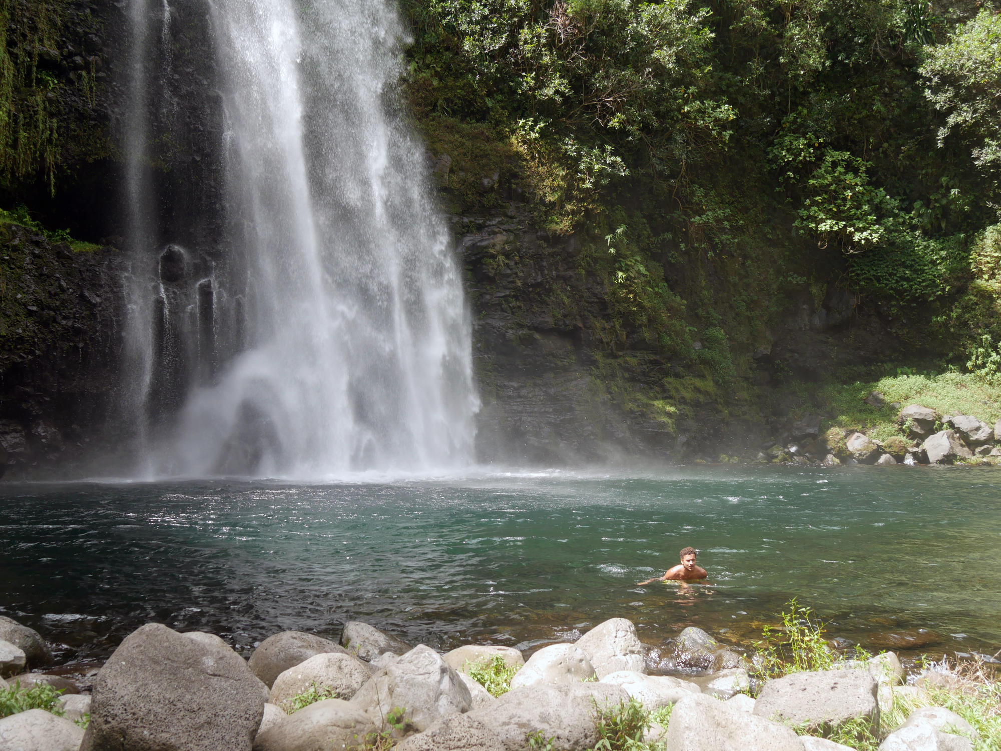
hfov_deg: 49.0
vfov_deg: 37.7
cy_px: 376
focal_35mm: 38
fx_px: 1099
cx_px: 500
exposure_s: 1/200
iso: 200
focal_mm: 19
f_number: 5
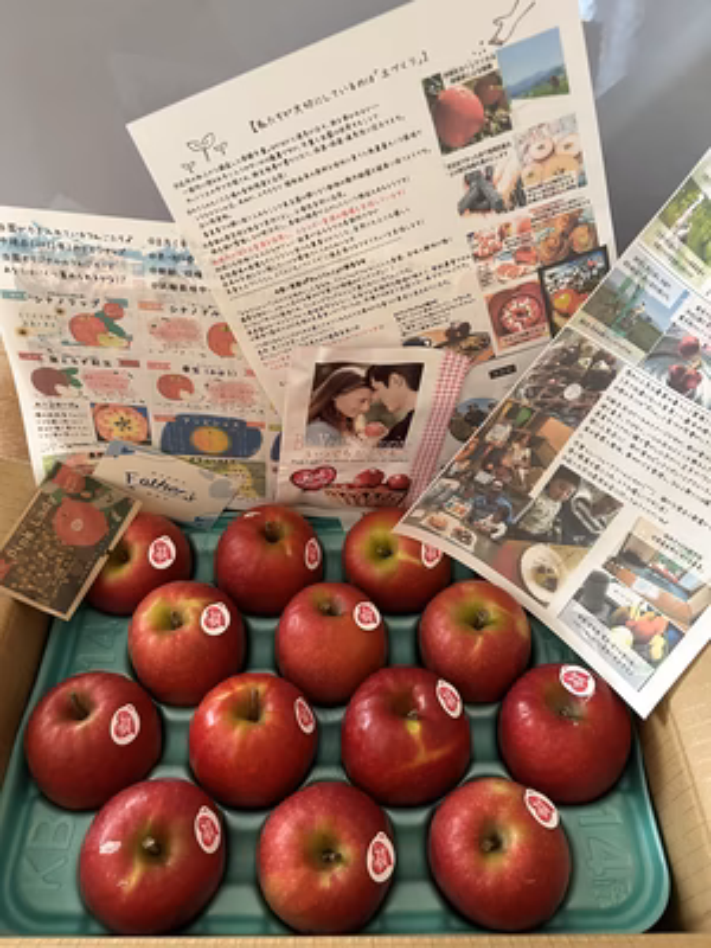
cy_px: 474
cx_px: 356
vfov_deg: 67.3
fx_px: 712
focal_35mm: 26
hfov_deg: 53.1
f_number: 1.5
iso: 500
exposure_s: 1/50
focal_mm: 5.7
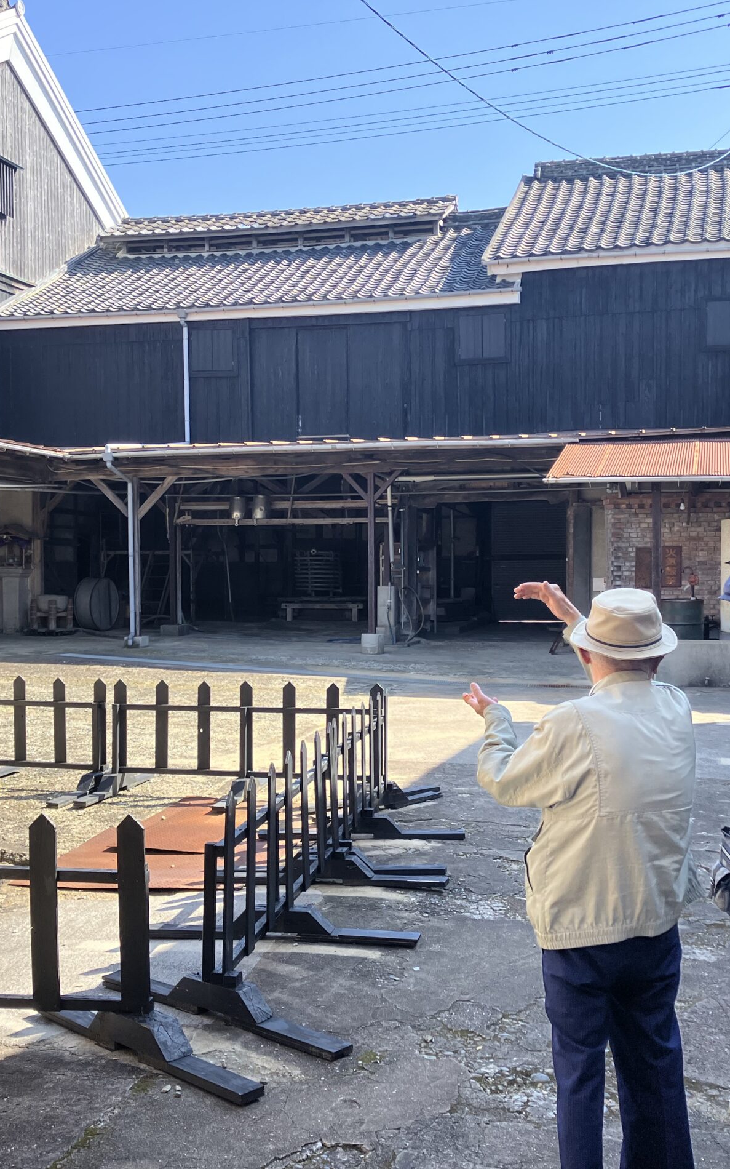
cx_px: 360
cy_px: 581
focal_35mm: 40
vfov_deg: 49.3
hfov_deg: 32.0
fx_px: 1274
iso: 32
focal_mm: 3.99
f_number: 1.8
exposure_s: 1/415
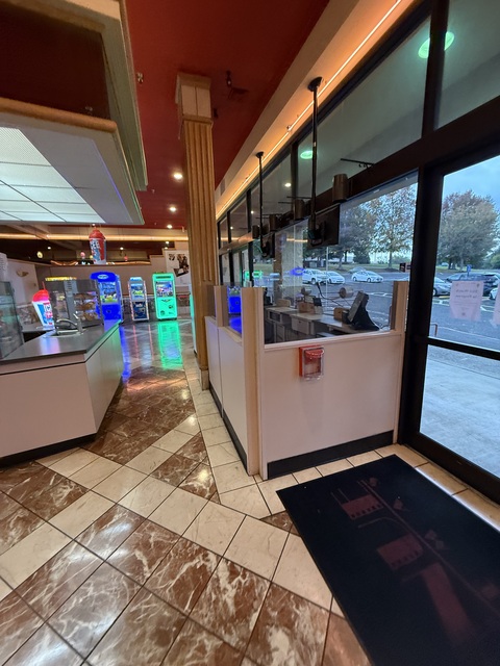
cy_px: 333
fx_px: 270
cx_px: 250
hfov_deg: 85.7
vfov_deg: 102.1
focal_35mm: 14
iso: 500
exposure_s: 1/60
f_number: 2.2
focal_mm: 2.22
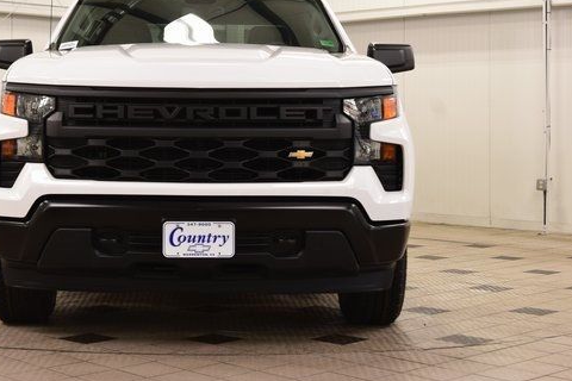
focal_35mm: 72
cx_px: 199
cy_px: 133
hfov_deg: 27.9
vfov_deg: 18.9
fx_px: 1144
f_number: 7.1
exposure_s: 1/30
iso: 640
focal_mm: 36
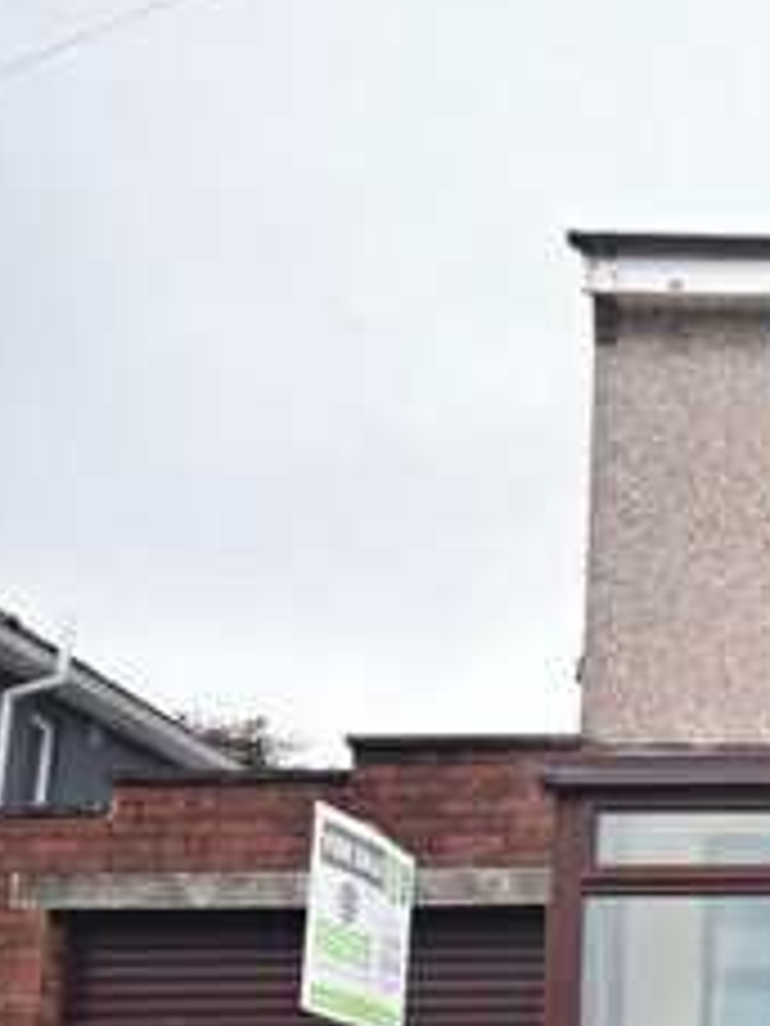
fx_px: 1839
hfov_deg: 21.1
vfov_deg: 30.5
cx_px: 1040
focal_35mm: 62
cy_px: 808
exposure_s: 1/125
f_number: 5.6
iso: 125
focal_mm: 14
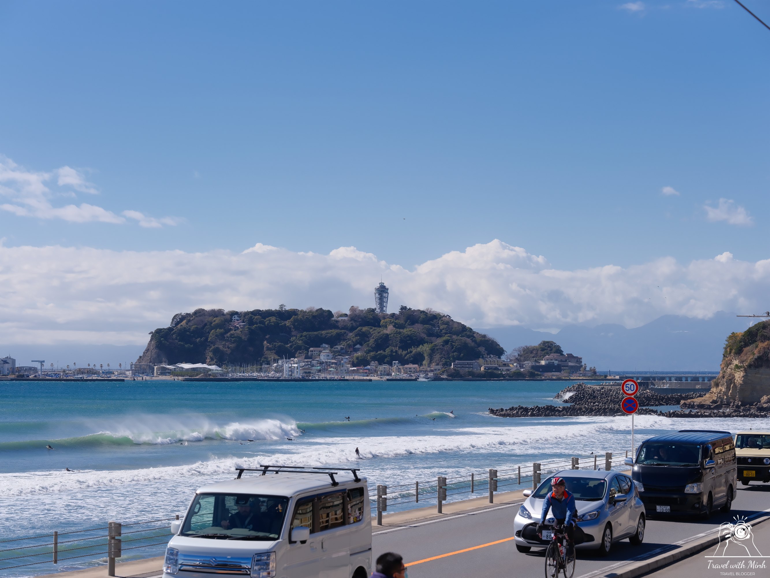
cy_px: 289
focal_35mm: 87
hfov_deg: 22.5
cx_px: 385
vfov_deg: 17.0
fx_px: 1935
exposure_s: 1/480
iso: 200
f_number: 8
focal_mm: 110
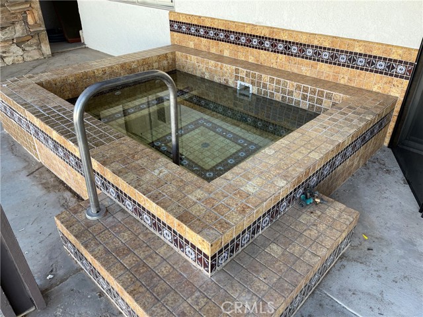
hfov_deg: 69.4
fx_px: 305
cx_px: 212
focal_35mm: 25
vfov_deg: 54.9
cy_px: 158
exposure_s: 1/225
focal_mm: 5.1
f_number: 1.6
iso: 32
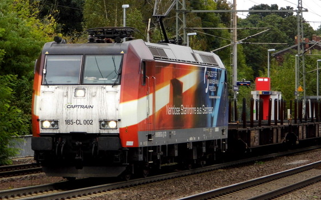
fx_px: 2265
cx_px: 151
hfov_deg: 8.1
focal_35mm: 259
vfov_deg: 5.1
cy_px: 92
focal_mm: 32.1
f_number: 5.1
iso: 100
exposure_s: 1/107
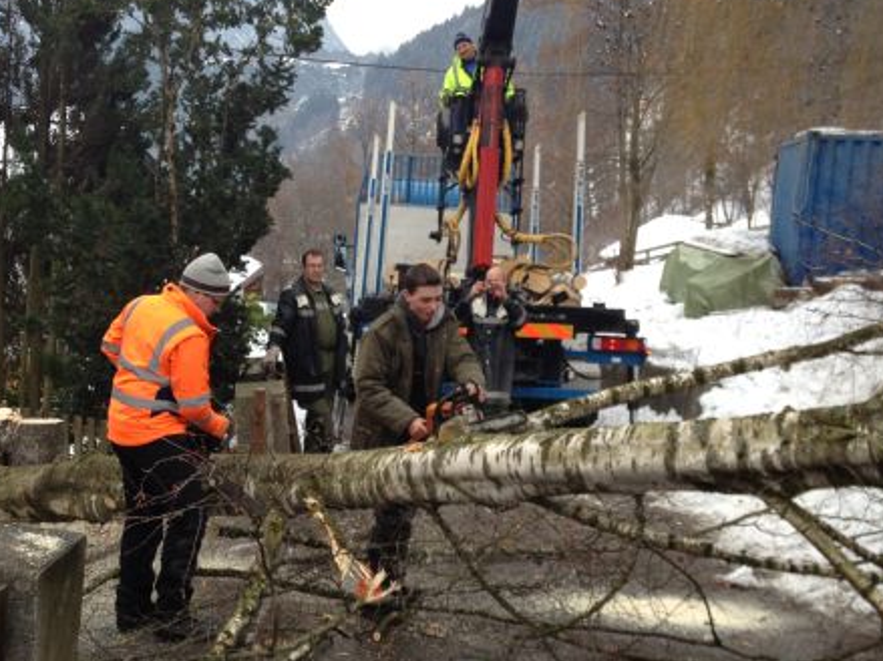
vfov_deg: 28.5
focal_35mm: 51
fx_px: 1301
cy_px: 388
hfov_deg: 37.4
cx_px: 362
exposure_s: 1/298
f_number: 2.4
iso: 64
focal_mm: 4.28
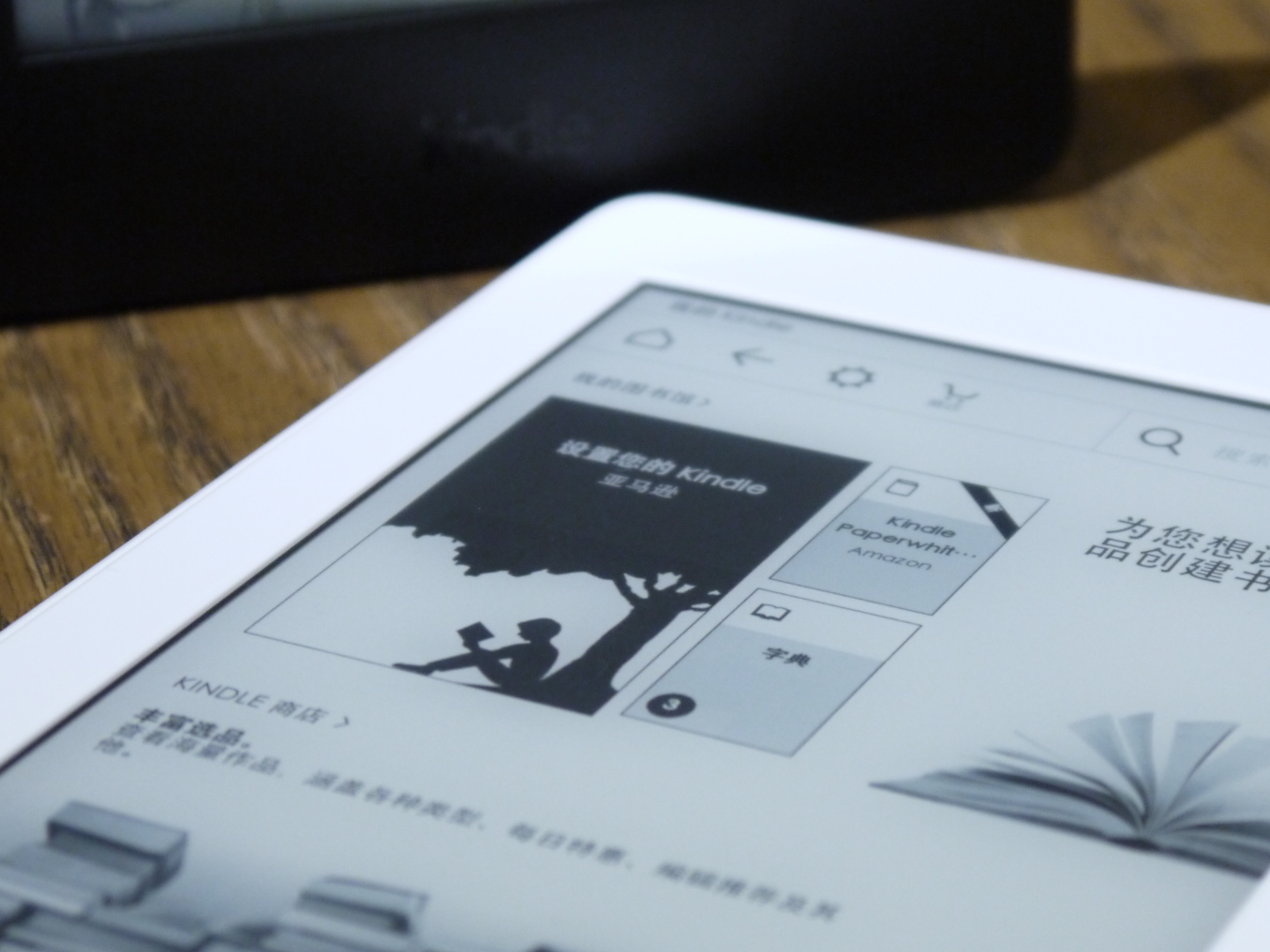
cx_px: 877
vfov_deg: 11.9
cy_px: 382
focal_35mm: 124
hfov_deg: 15.8
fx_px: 4549
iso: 800
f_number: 5.6
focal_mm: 42
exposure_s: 1/25
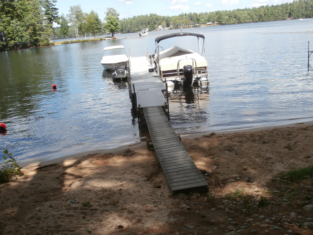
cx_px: 156
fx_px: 344
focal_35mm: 38
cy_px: 118
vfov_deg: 37.7
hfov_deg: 49.0
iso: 100
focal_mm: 6.67
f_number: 3.9
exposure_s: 1/400
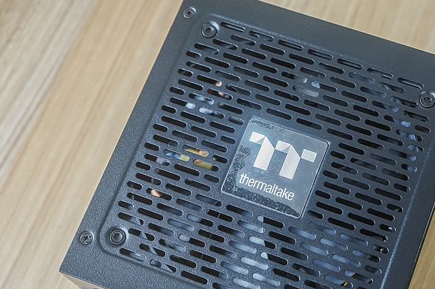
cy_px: 175
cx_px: 268
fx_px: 821
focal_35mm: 68
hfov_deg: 29.6
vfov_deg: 20.0
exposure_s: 1/25
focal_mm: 47
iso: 500
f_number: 4.5
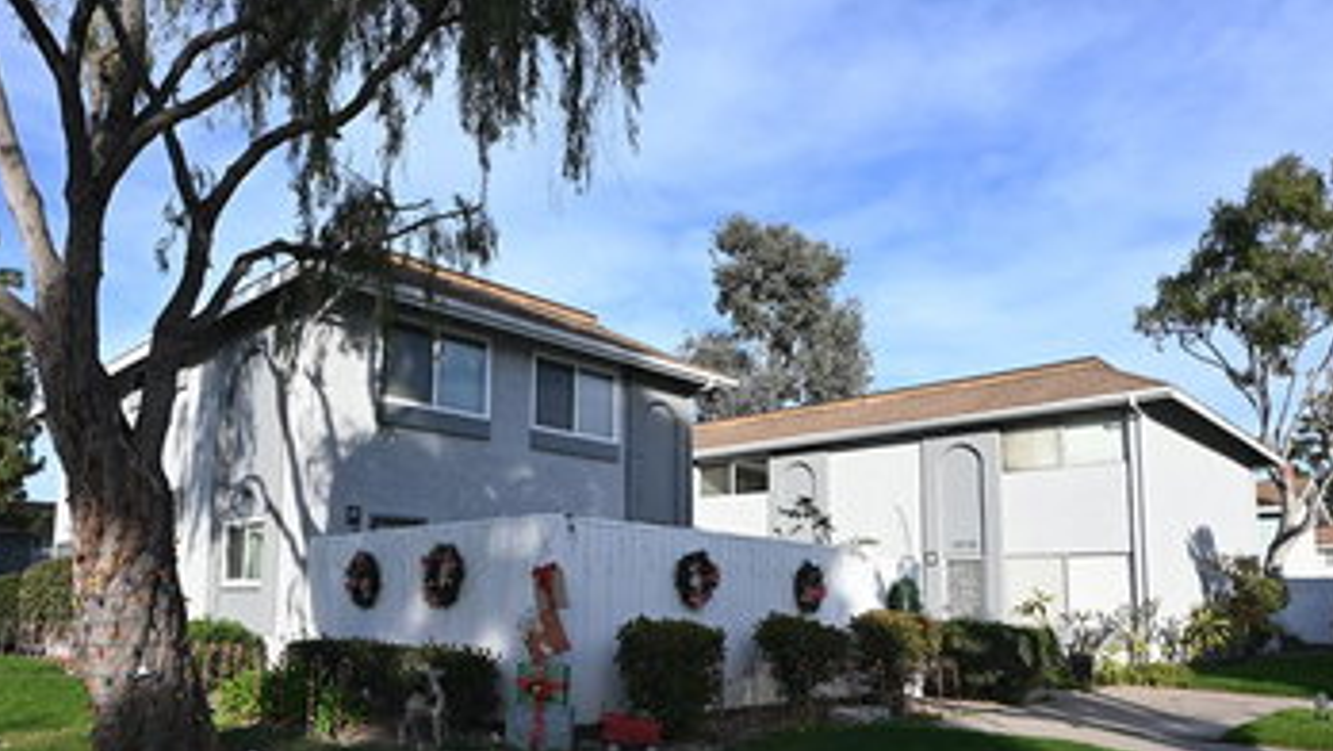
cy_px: 487
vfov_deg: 43.9
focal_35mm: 26
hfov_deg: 71.8
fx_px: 919
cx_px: 613
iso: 100
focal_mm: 12
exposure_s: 1/320
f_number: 6.3
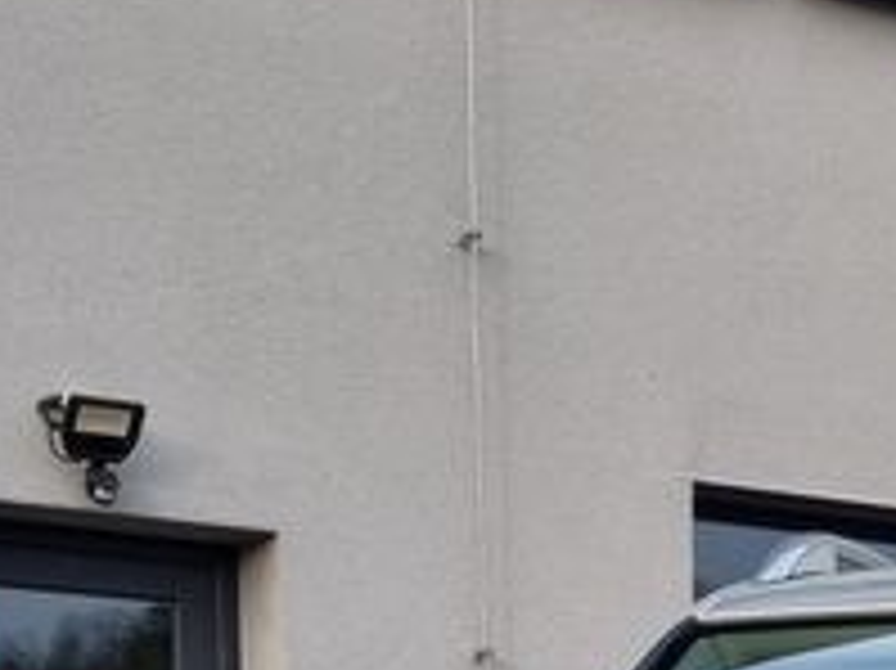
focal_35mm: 134
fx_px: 3466
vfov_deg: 10.2
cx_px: 1382
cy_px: 1371
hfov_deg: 13.8
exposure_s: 1/594
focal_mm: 5.4
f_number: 1.8
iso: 50
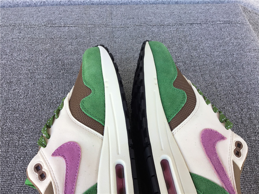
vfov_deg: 45.4
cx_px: 130
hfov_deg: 58.4
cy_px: 97
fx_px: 232
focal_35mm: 31
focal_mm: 3.3
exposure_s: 1/102
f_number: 2.4
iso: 25
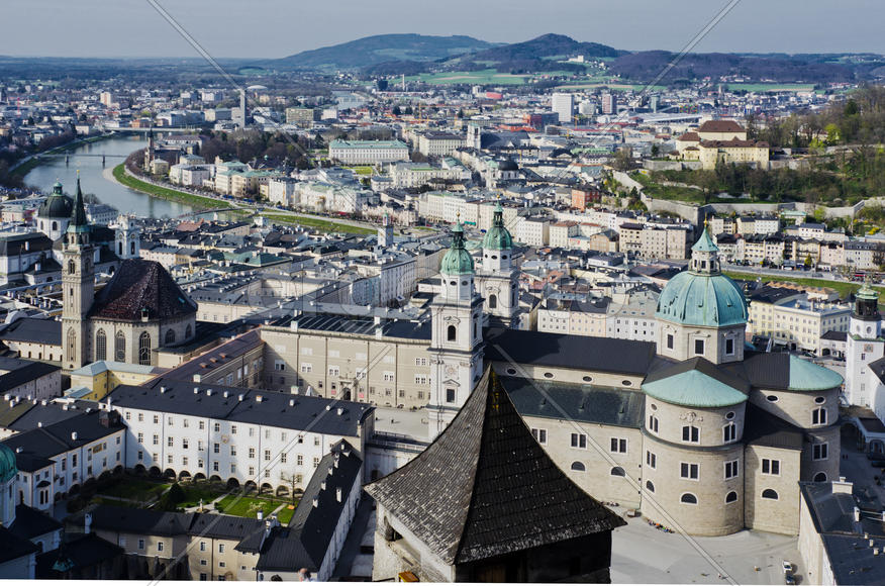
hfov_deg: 46.5
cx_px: 442
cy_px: 293
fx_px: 1030
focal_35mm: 42
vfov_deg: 31.7
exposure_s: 1/250
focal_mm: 28
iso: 100
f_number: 8
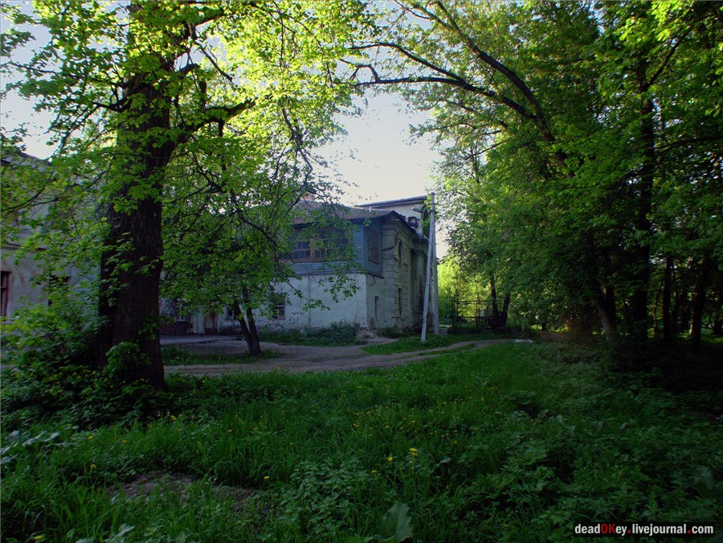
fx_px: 731
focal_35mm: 35
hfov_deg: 52.6
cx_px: 362
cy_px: 272
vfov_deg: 40.7
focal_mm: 8.9
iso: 200
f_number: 6.3
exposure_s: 1/59.4
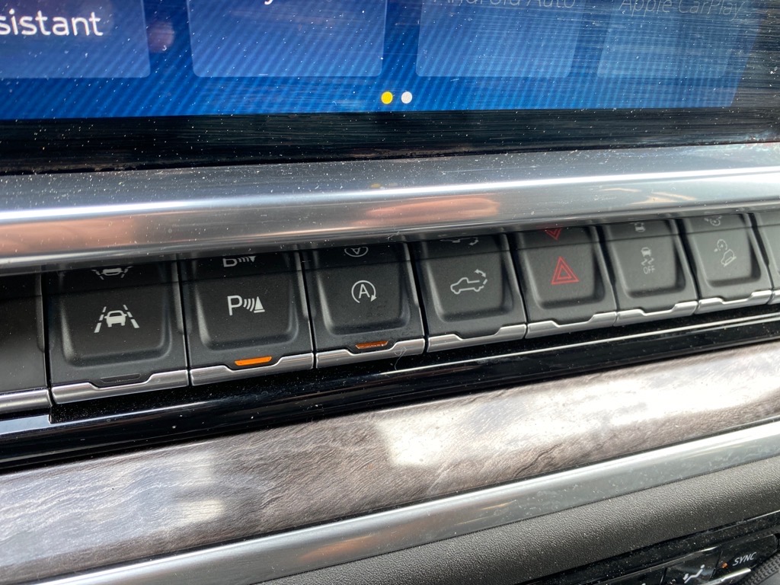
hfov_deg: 67.3
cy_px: 292
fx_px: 586
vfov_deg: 53.1
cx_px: 390
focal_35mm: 26
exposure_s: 1/121
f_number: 1.8
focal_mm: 4.25
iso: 100
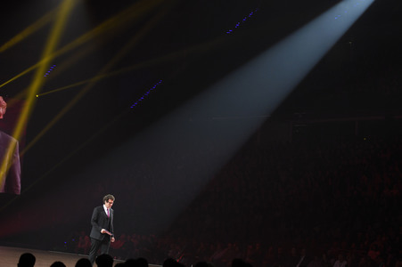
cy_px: 134
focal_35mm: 70
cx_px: 201
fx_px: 781
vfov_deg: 19.4
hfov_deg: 28.9
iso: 2500
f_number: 2.8
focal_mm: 70
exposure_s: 1/800
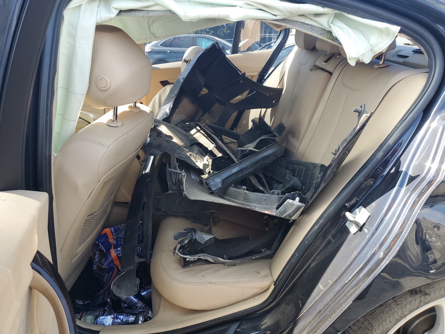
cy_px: 167
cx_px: 222
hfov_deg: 67.3
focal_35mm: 26
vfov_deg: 53.1
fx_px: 334
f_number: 1.5
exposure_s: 1/286
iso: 50
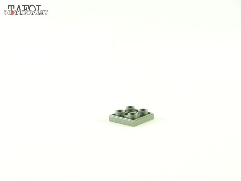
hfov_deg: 18.7
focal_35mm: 105
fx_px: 731
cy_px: 90
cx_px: 120
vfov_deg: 14.1
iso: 400
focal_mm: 17.5
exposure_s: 1/60
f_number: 3.6
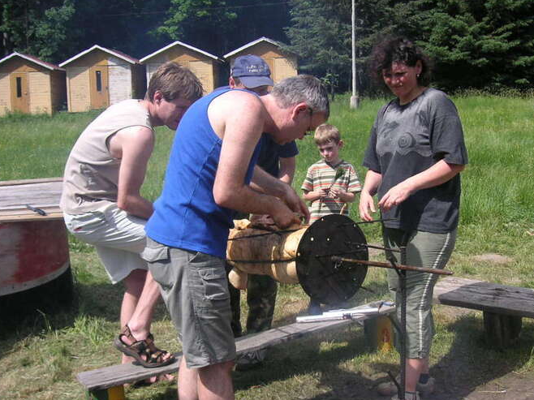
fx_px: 694
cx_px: 286
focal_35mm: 45
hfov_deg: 42.1
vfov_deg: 32.1
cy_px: 232
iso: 50
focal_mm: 6.1
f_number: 6.7
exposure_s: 1/180
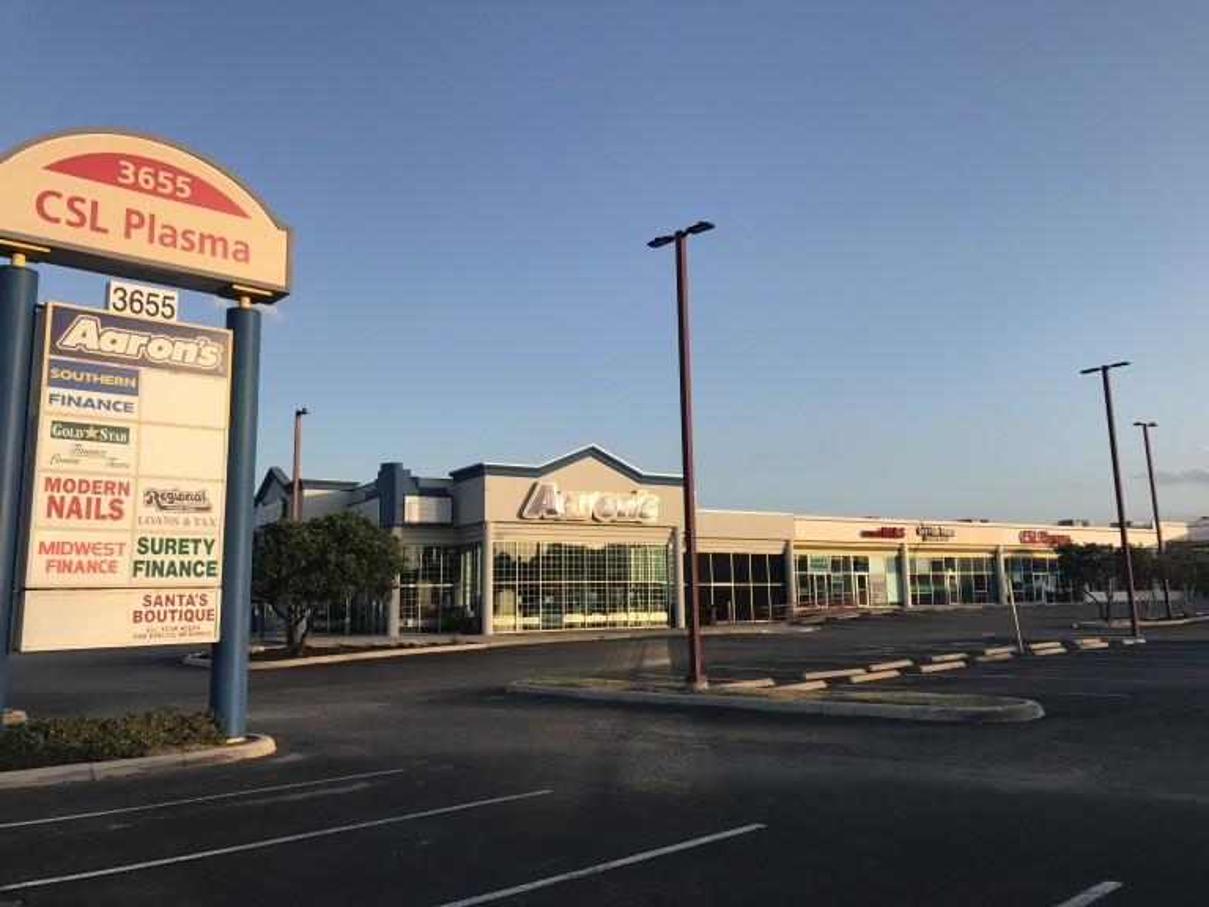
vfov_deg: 49.7
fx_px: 978
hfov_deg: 63.4
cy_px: 454
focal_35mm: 28
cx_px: 604
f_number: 1.8
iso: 20
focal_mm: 3.99
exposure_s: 1/1008
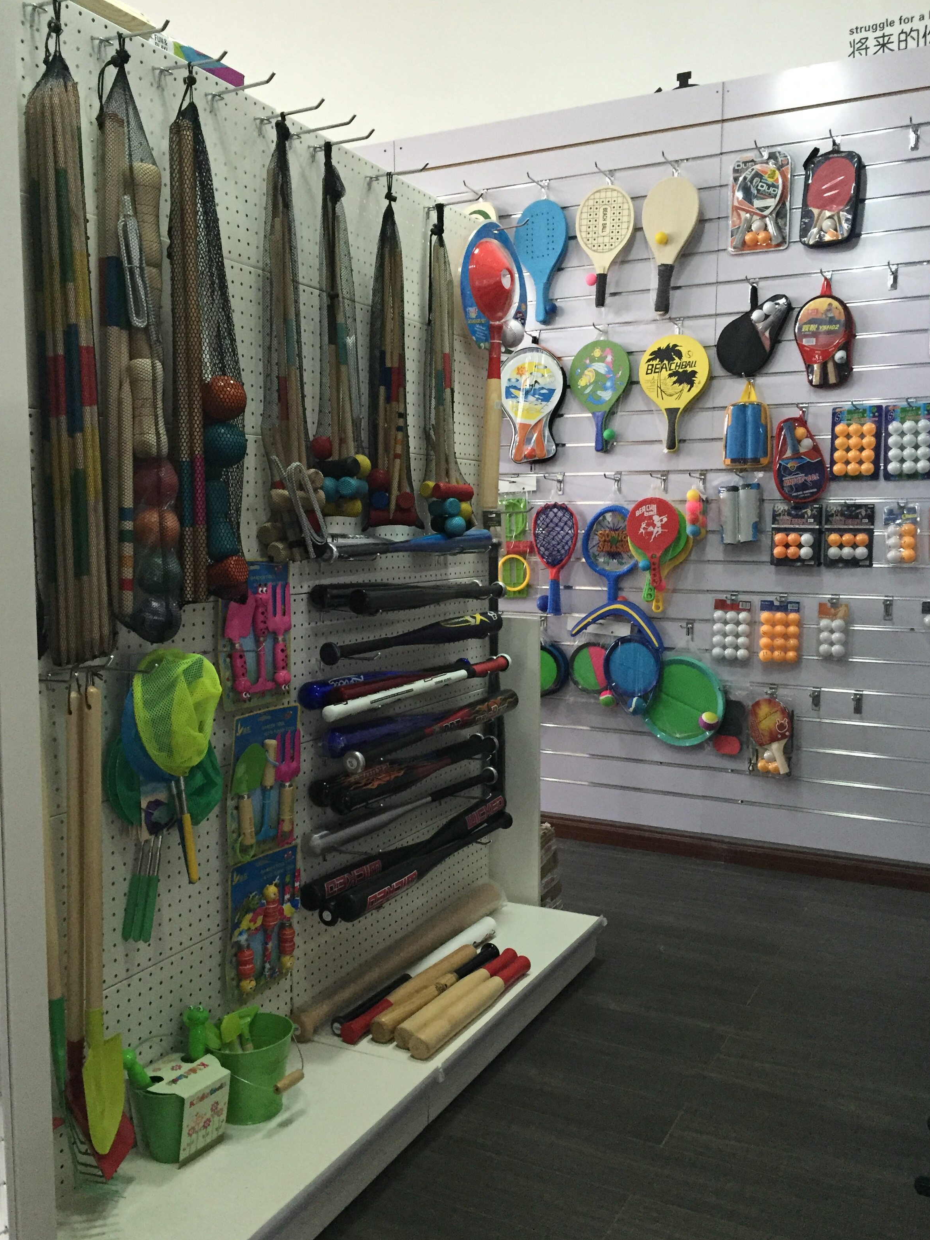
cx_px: 479
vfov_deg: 60.0
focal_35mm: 30
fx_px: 1075
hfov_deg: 46.8
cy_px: 626
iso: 250
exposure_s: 1/17
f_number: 2.2
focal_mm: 4.15
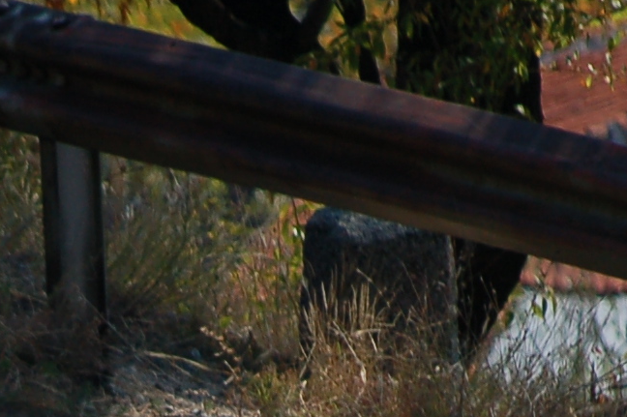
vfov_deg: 1.1
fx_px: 21220
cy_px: 788
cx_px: 100
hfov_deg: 1.7
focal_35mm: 1219
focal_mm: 175
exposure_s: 1/1250
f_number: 5.6
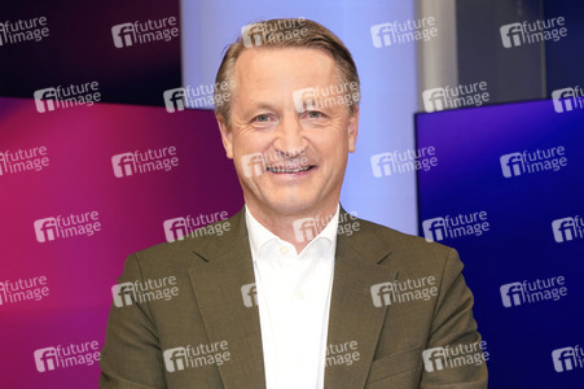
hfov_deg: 37.5
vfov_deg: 25.5
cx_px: 292
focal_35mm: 53
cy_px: 194
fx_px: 859
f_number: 5
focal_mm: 53
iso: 2000
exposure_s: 1/160
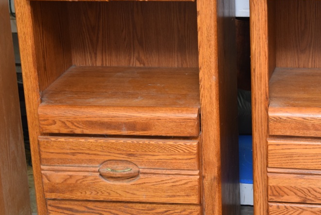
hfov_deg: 21.1
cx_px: 240
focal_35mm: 96
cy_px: 144
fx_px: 856
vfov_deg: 14.2
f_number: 5
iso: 800
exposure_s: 1/80
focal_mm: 42
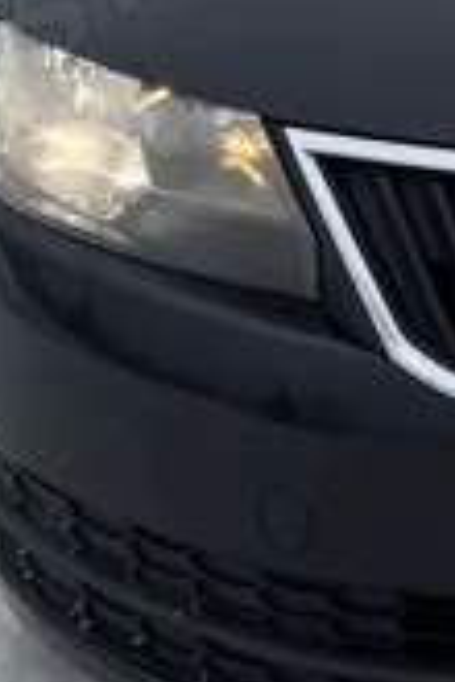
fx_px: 2862
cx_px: 786
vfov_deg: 13.4
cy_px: -50
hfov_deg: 8.8
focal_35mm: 151
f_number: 1.78
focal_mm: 6.76
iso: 80
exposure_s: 1/1767
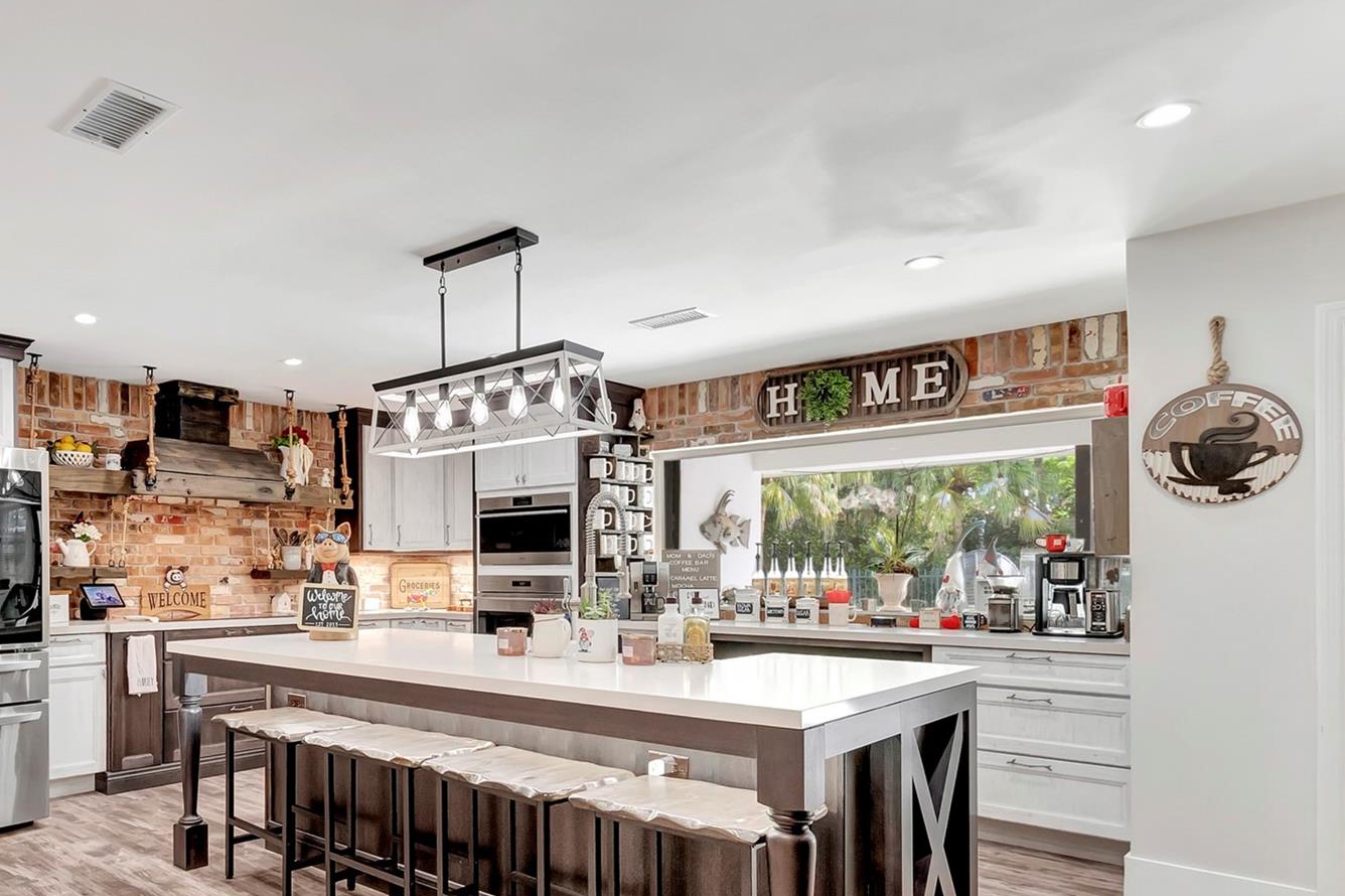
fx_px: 859
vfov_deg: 54.4
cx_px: 435
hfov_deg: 73.5
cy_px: 565
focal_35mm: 23
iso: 1800
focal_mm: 10
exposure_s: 1/15
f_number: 8
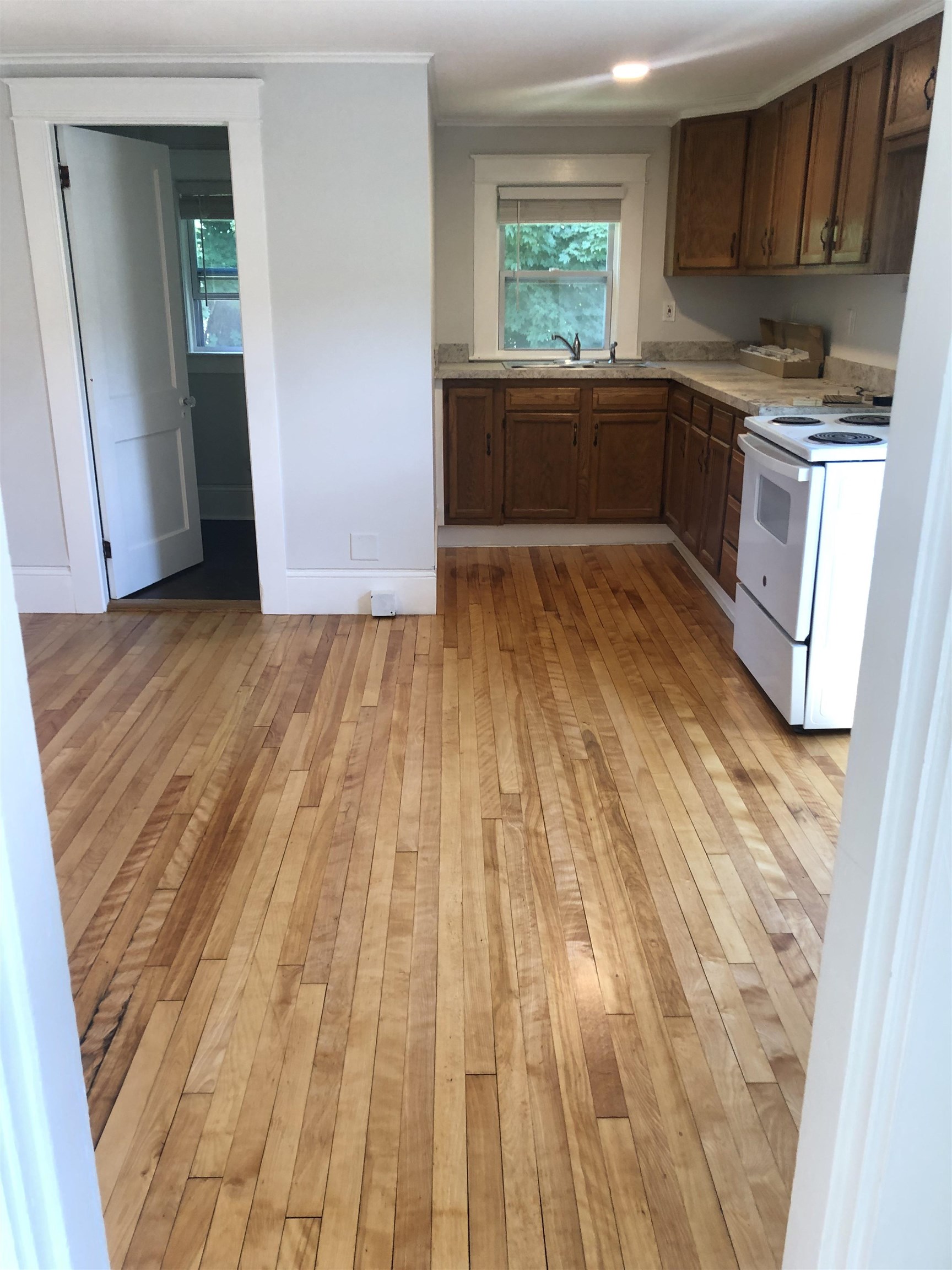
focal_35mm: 28
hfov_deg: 49.7
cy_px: 635
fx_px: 1027
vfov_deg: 63.4
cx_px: 476
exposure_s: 1/30
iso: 32
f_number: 1.8
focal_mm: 4
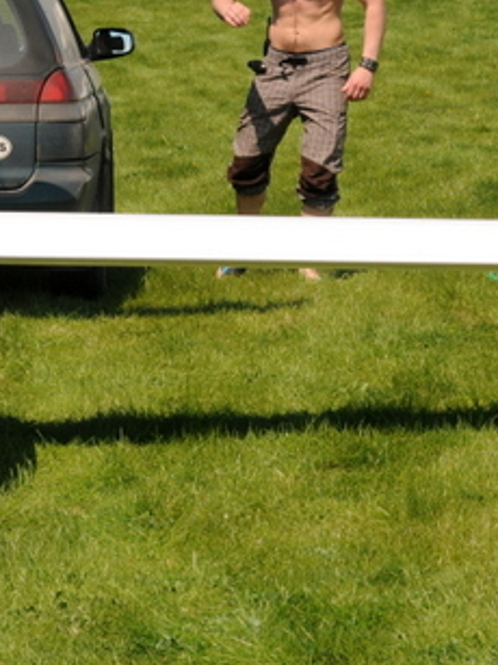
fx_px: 5048
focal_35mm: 263
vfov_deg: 7.5
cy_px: 102
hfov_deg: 5.6
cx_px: 188
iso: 500
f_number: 11
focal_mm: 70
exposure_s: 1/200
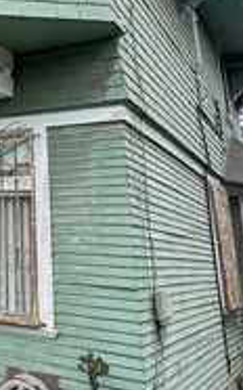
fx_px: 541
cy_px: 57
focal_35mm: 51
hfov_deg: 21.7
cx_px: -109
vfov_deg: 37.6
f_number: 2.2
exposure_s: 1/749
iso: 50
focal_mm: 2.22
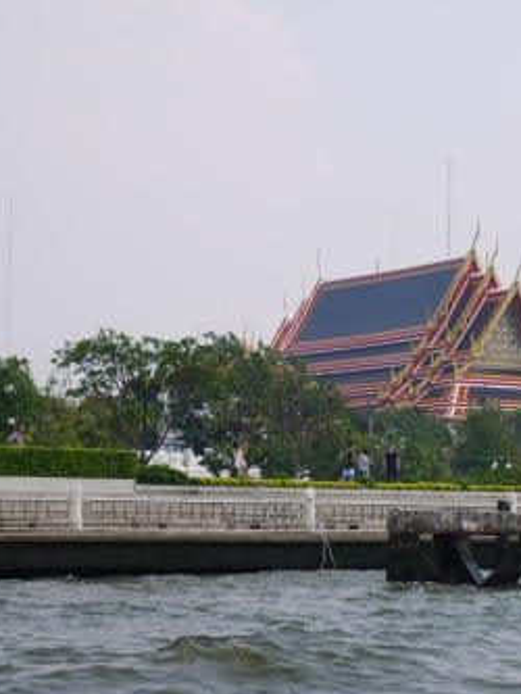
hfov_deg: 13.1
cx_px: 400
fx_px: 2266
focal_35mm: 113
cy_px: 348
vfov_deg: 17.4
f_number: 9
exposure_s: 1/400
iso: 160
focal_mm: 42
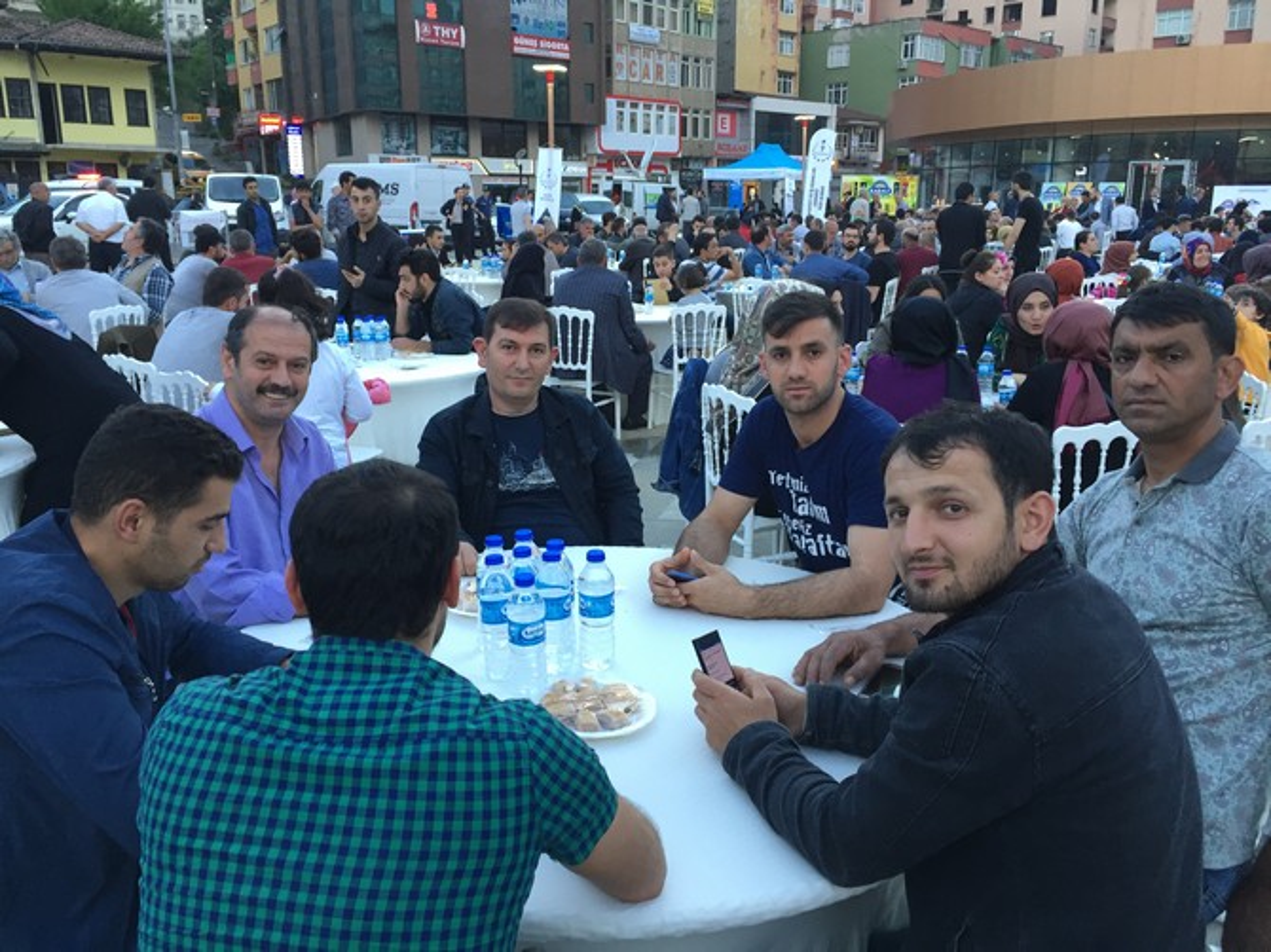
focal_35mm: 29
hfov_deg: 61.7
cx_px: 636
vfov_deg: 48.2
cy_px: 476
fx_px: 1064
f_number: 2.2
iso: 50
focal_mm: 4.15
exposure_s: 1/33
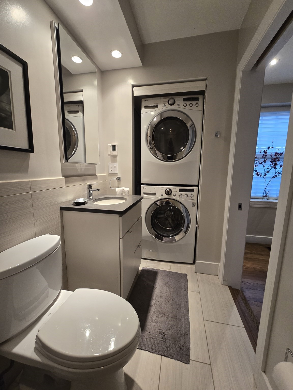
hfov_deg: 89.9
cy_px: 195
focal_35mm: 13
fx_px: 147
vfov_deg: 106.2
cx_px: 146
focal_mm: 2.2
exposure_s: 1/60
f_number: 2.2
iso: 250
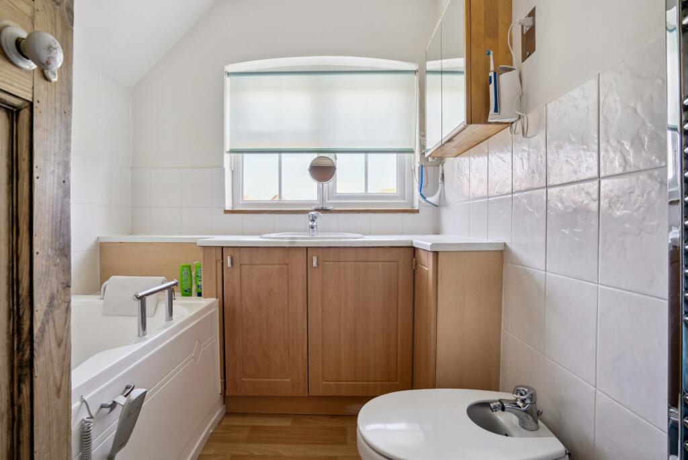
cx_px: 344
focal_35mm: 16
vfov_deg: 73.8
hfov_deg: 96.7
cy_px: 230
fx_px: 306
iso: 640
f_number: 8
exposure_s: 1/50
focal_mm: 16
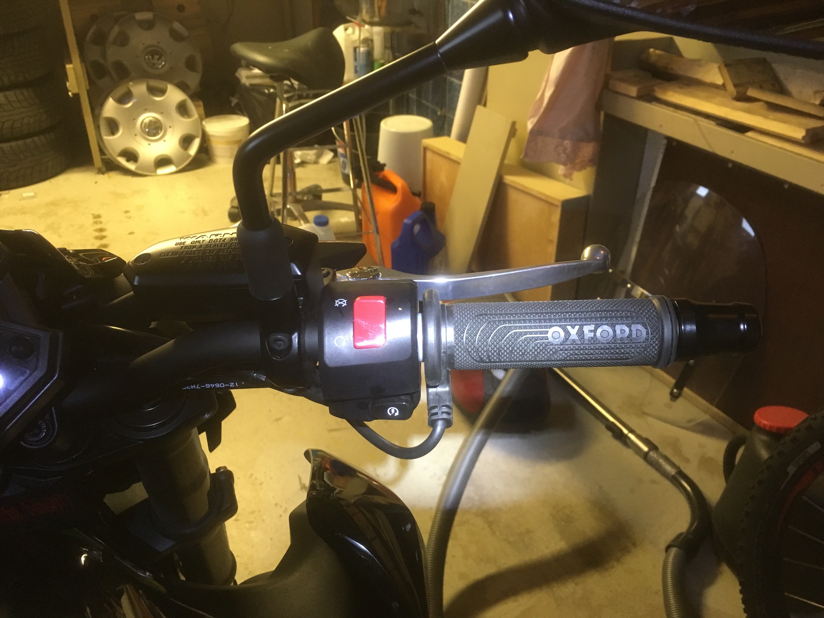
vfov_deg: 48.2
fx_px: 690
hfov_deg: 61.7
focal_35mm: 29
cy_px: 309
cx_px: 412
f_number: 2.2
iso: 200
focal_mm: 4.15
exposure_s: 1/25
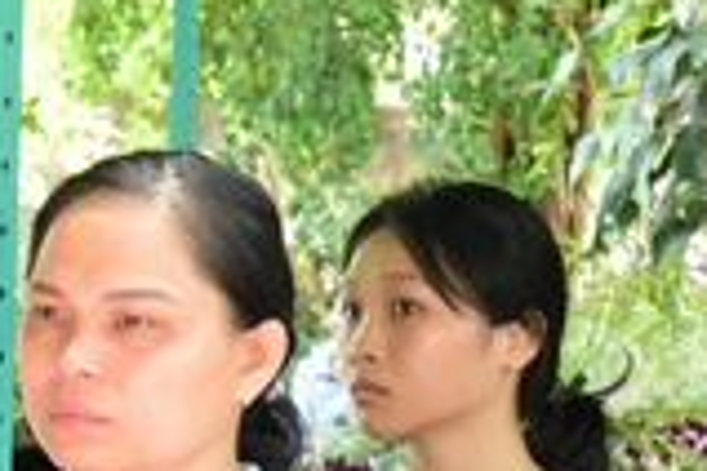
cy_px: 493
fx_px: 3692
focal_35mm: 188
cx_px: 960
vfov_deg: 7.3
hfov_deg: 10.7
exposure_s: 1/80
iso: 2500
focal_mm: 46
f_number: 8
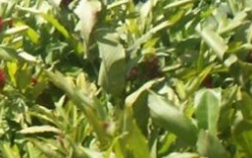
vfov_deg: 7.2
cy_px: -144
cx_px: -274
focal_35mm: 177
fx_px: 1216
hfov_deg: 10.7
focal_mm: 6
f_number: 4.5
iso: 100
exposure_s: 1/490
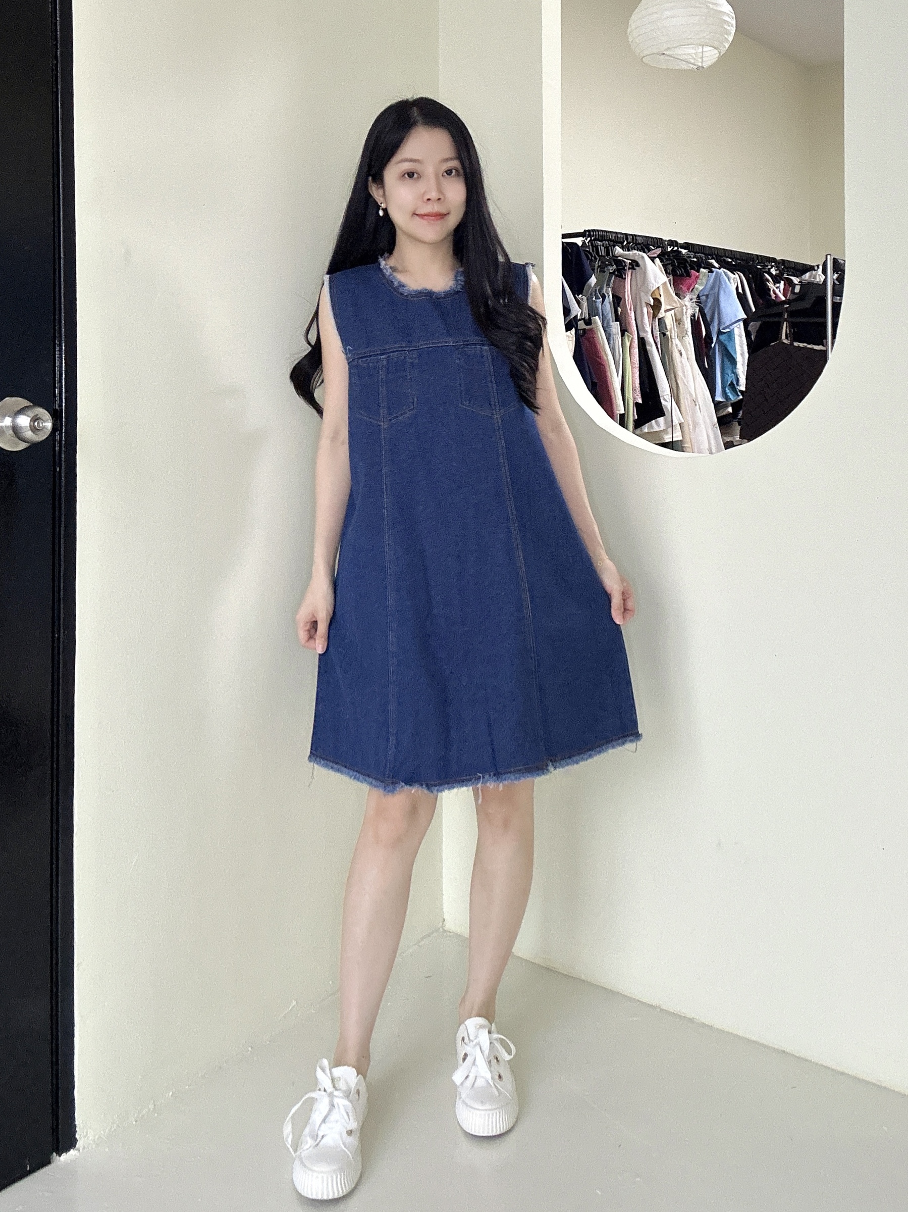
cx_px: 454
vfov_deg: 73.9
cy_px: 606
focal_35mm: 23
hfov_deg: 58.9
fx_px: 805
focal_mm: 2.69
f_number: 1.9
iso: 250
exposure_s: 1/60
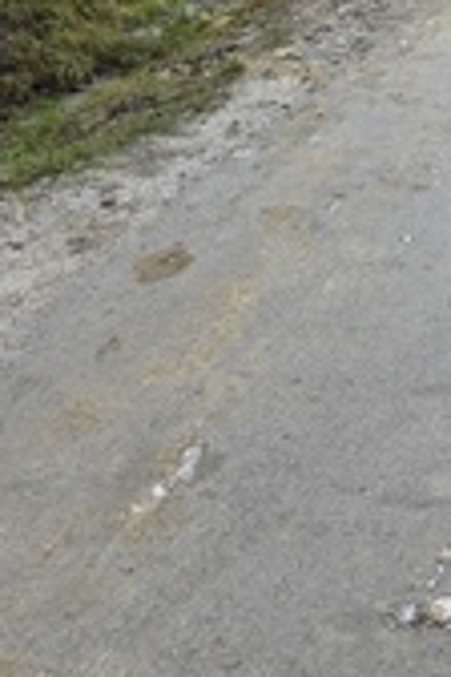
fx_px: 1203
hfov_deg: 18.3
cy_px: 4
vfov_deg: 29.4
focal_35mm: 64
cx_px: 717
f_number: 1.7
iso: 40
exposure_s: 1/359
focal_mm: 6.3
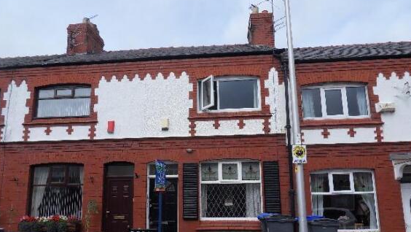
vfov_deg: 42.6
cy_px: 148
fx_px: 294
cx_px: 201
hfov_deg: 69.8
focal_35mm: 27
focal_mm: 4.2
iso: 80
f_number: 7.5
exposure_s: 1/250
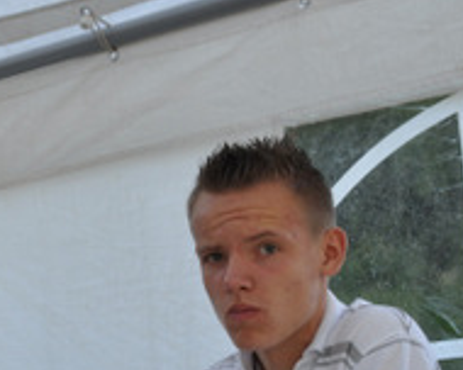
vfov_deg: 11.9
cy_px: 280
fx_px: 1771
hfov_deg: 14.7
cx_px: 32
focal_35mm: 129
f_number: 5.6
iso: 320
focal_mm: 35
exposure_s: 1/125
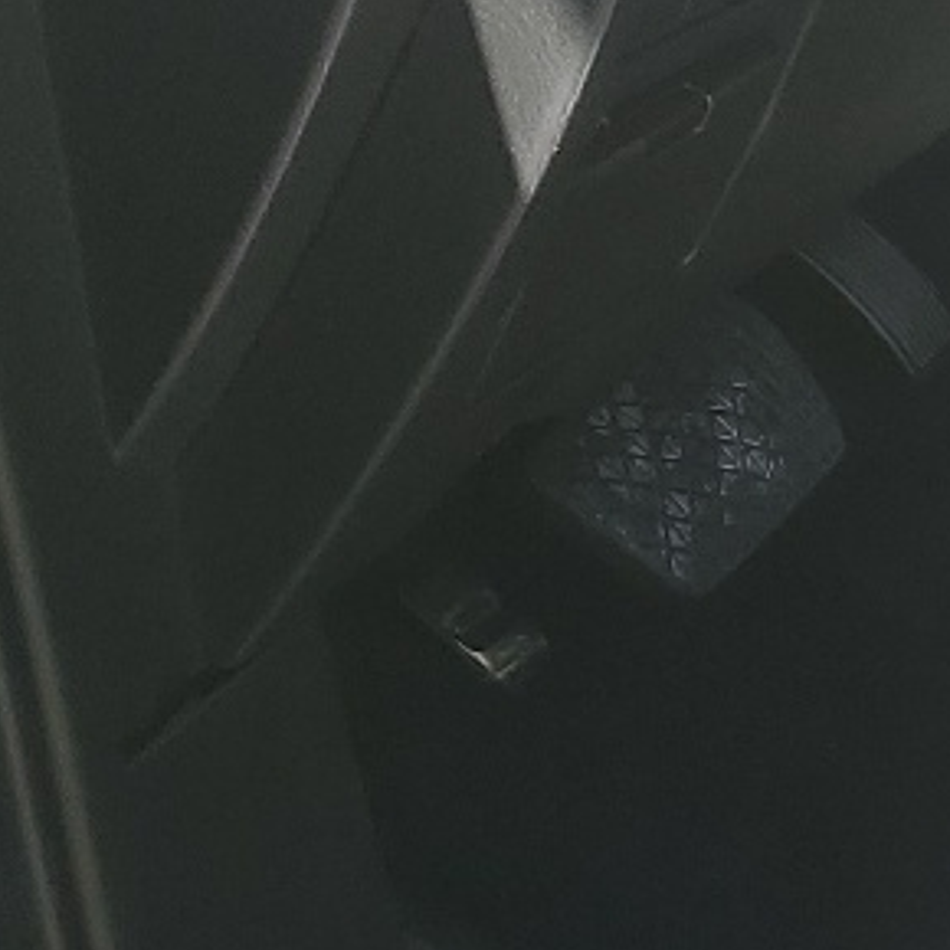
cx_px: 2545
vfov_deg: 13.6
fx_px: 3943
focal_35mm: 127
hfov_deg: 10.8
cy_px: 111
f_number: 1.5
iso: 50
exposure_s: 1/455
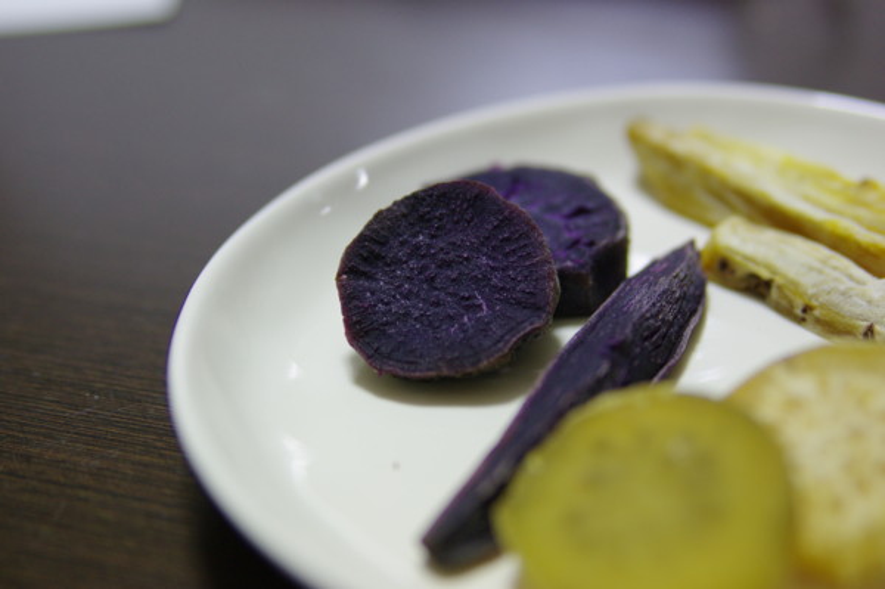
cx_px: 442
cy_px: 294
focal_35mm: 64
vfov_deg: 21.2
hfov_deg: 31.4
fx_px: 1572
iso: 400
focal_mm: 43
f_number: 2.8
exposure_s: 1/40
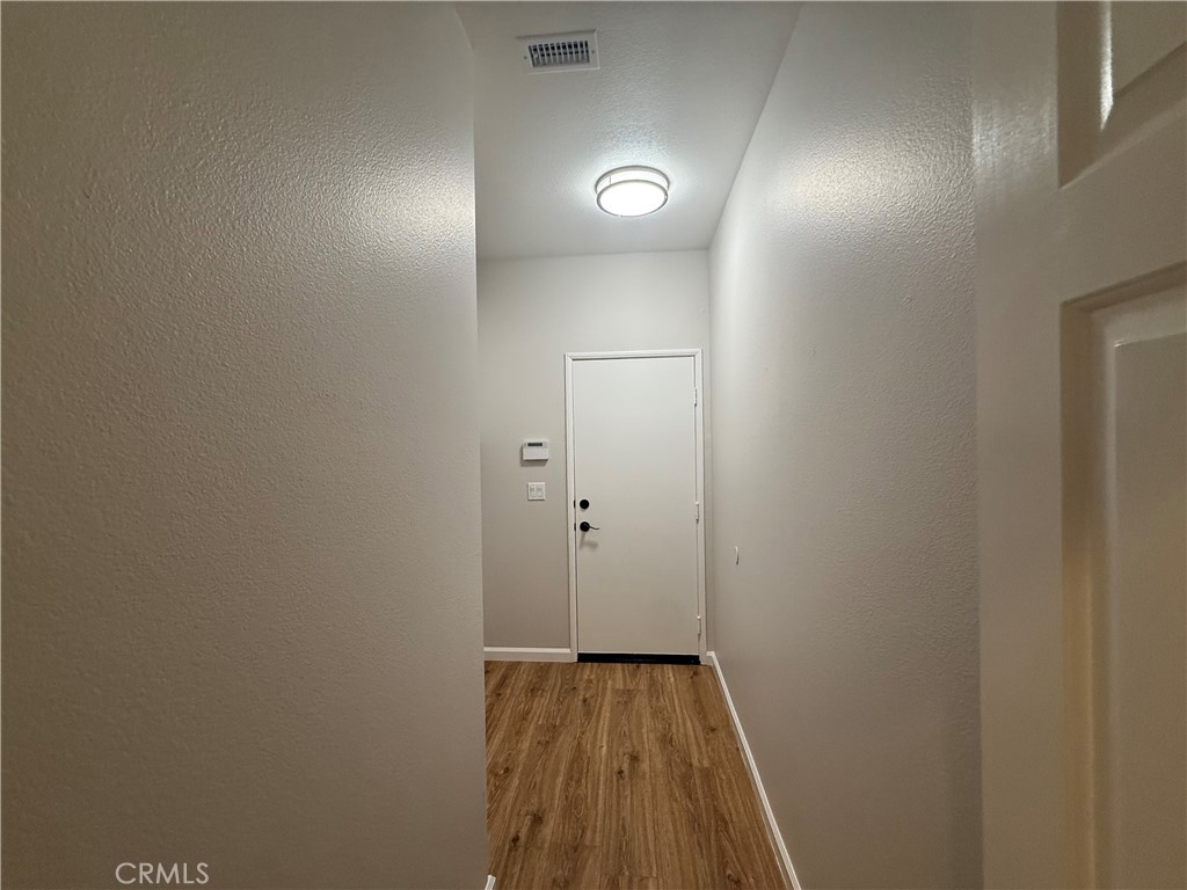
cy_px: 445
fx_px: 480
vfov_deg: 85.7
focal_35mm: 14
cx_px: 594
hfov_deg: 102.1
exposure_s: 1/120
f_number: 2.2
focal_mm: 2.22
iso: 200
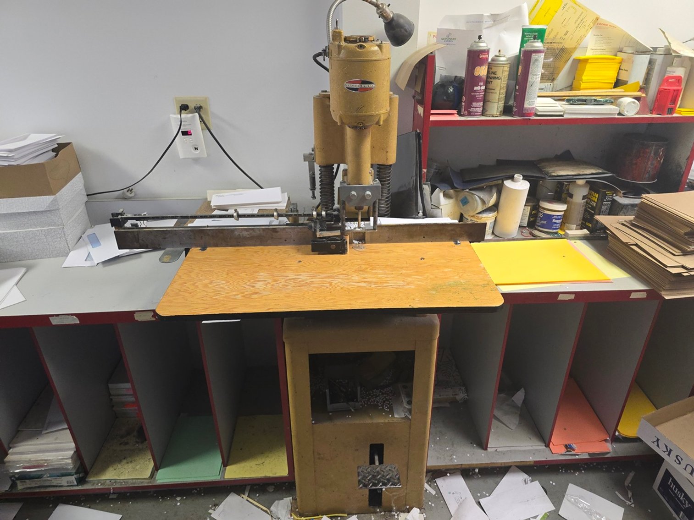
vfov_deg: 58.9
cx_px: 347
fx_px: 461
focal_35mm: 23
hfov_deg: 73.9
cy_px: 260
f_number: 1.7
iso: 320
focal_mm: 6.3
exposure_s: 1/48
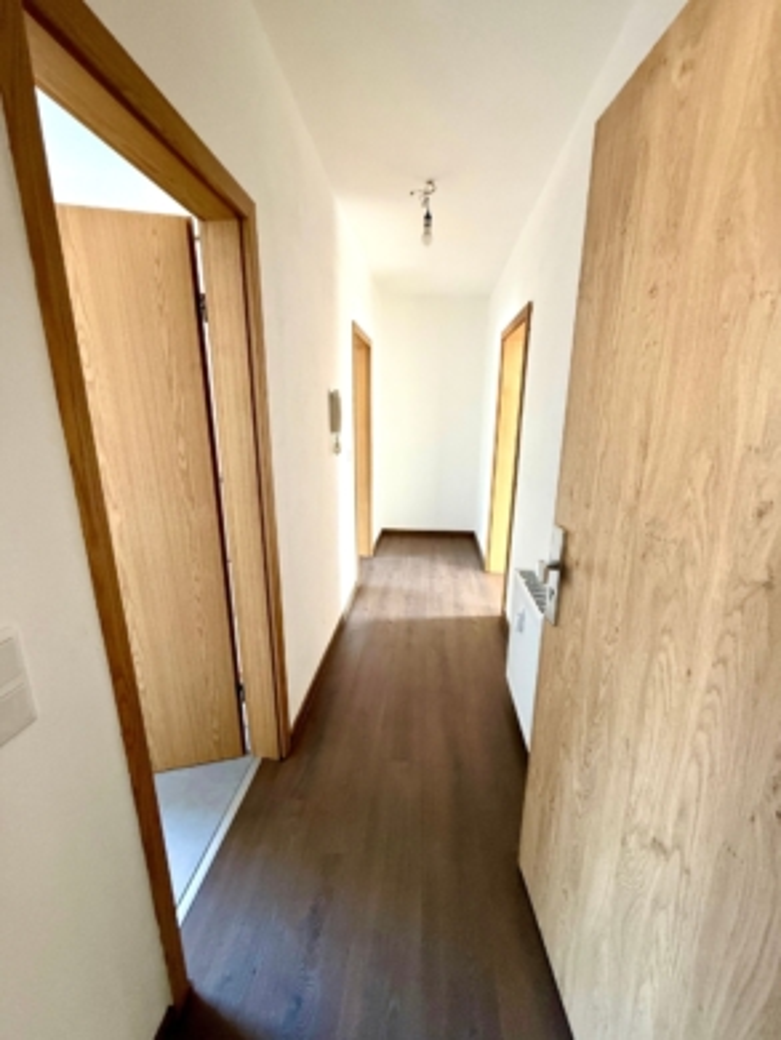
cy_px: 520
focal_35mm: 14
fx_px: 421
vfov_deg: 102.0
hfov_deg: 85.7
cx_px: 390
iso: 320
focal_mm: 2.22
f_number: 2.2
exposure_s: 1/88
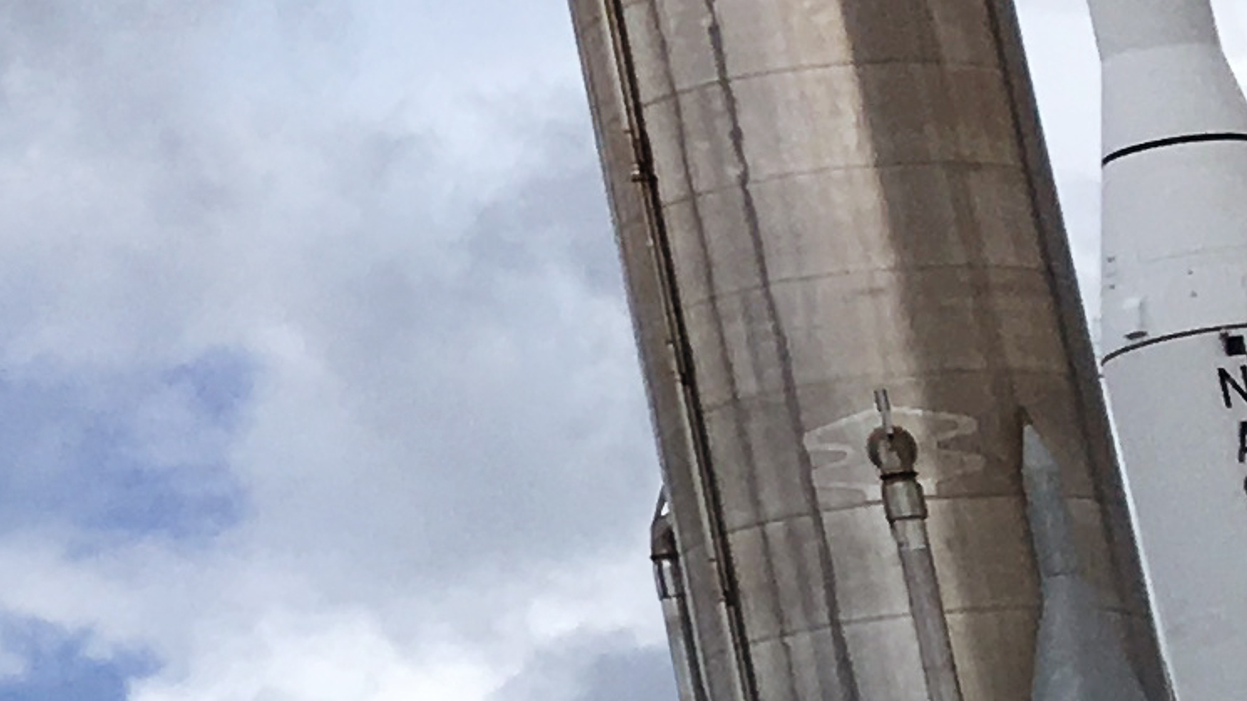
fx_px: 5654
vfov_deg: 6.8
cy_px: -808
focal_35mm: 171
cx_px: -1255
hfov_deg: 11.4
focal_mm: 4.15
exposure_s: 1/2747
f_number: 2.2
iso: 25
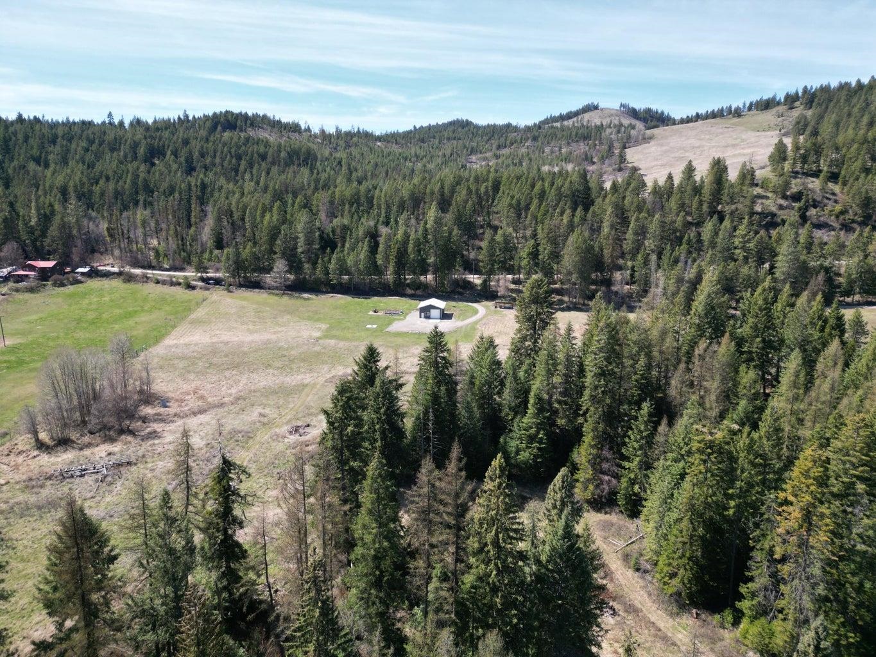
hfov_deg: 71.6
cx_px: 438
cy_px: 328
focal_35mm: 24
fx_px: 607
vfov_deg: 56.8
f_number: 1.7
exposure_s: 1/2000
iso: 140
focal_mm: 6.72
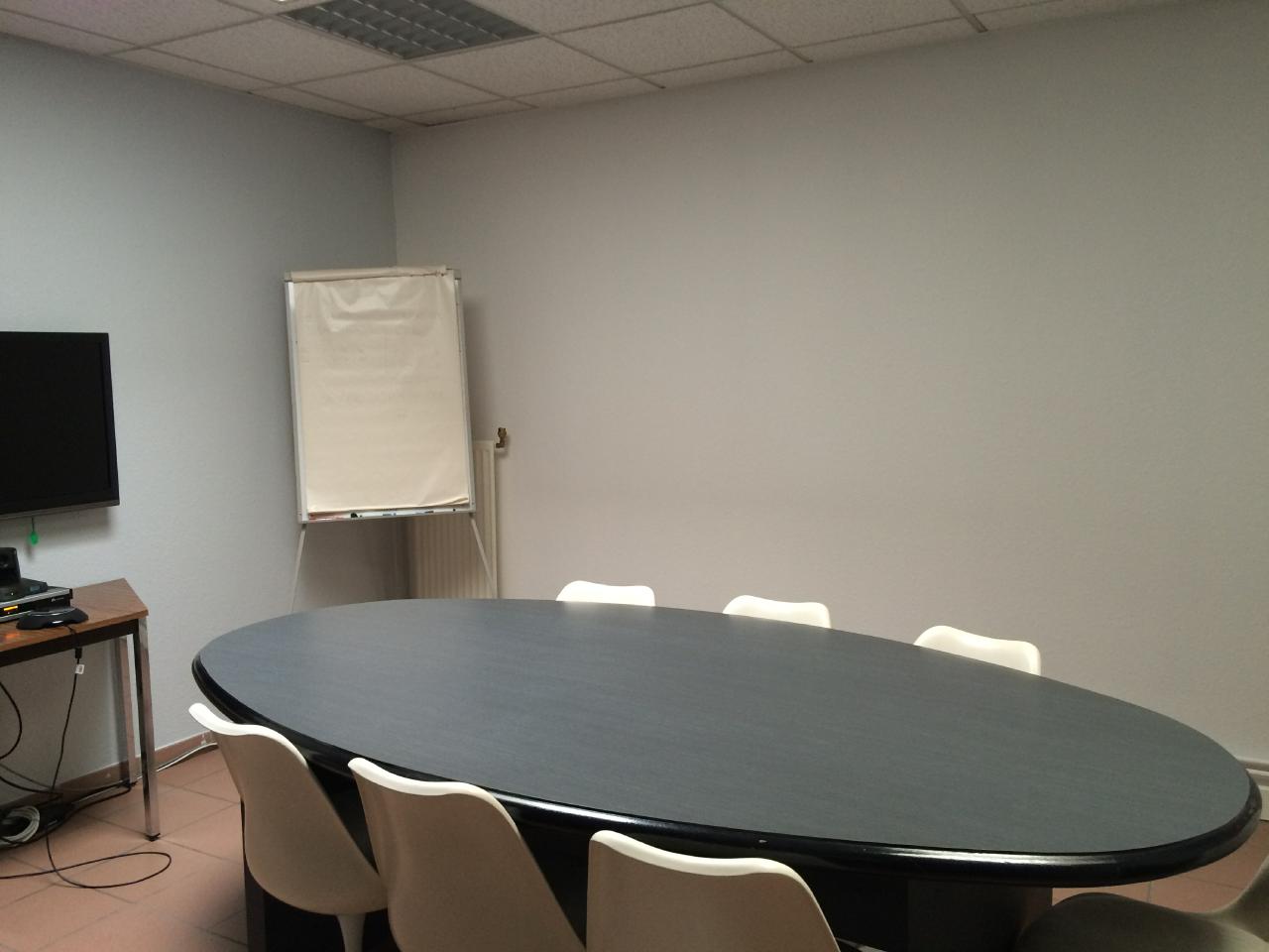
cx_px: 634
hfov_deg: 61.7
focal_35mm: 29
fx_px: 1063
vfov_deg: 48.2
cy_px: 476
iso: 125
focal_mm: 4.15
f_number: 2.2
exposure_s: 1/30
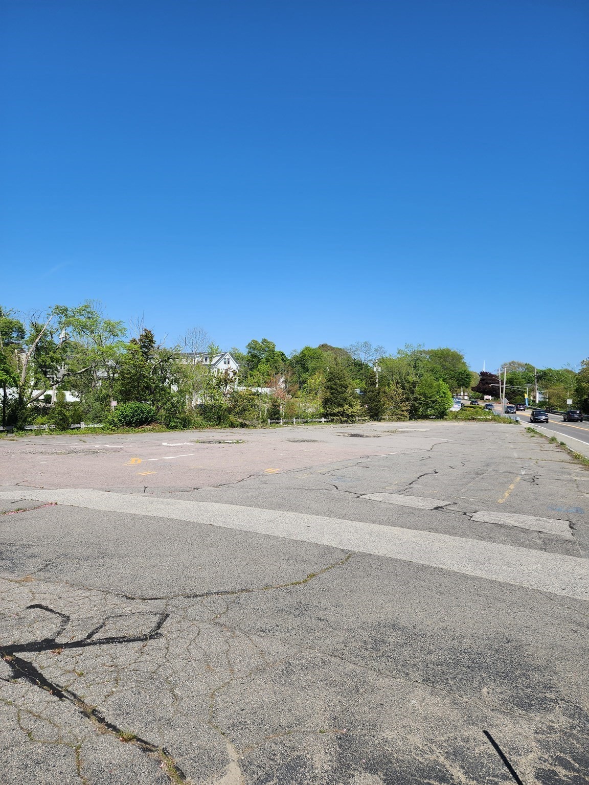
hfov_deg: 58.9
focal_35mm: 23
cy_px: 392
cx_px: 294
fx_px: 522
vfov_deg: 73.9
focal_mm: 6.4
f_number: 1.8
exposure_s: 1/1255
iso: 12
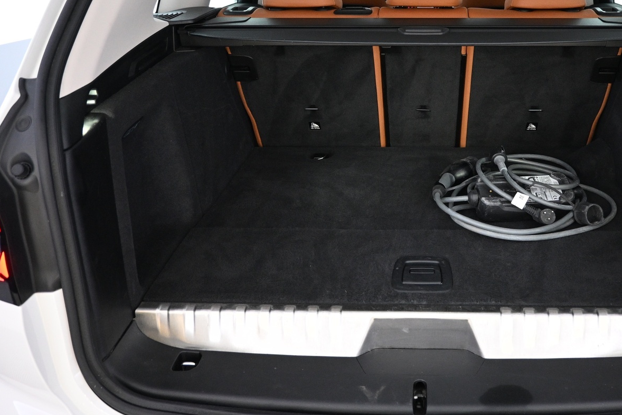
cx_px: 416
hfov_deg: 56.0
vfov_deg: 39.7
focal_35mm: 33
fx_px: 570
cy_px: 155
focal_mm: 16
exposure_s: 1/40
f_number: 3.5
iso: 1600
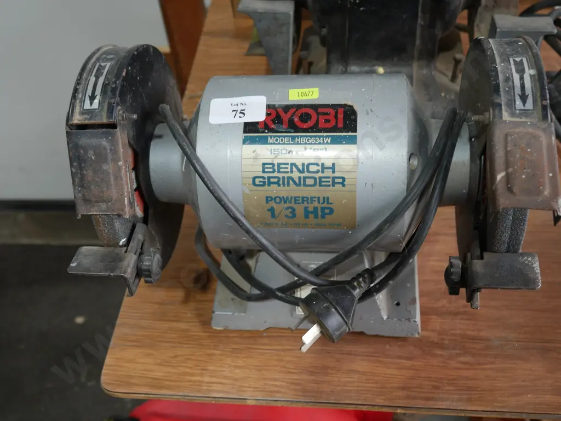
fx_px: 649
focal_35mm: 40
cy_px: 210
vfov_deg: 36.0
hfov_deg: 46.8
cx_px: 280
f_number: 4.5
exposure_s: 1/80
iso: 200
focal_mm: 20
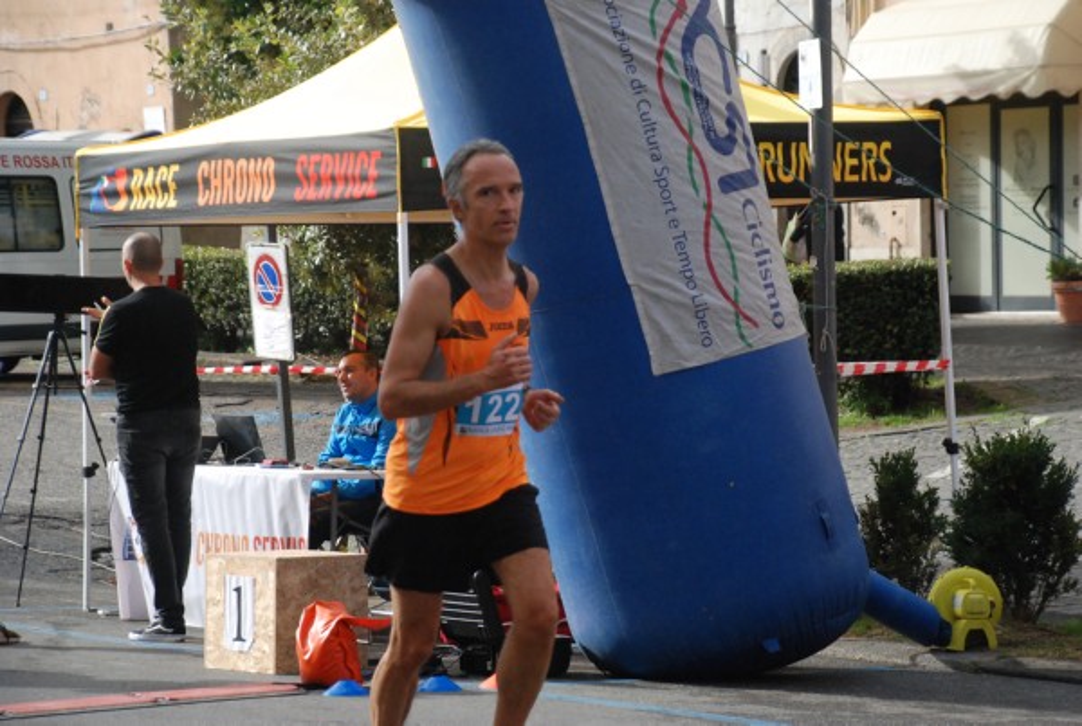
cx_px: 541
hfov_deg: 18.1
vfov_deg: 12.2
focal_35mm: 112
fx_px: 3389
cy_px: 363
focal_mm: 75
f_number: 5.6
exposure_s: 1/1250
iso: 1000
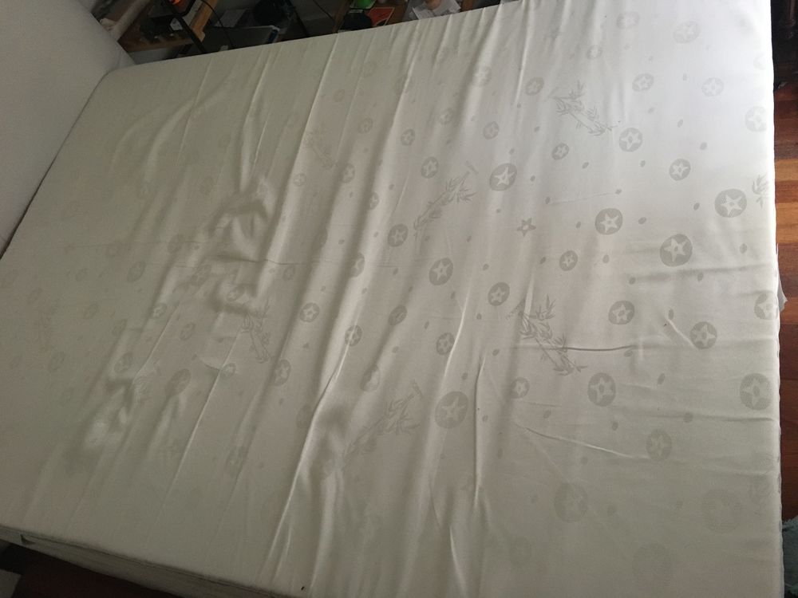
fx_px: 669
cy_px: 299
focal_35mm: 29
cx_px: 399
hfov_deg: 61.7
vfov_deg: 48.2
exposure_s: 1/17
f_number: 2.2
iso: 200
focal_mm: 4.15
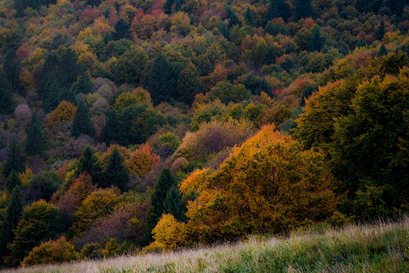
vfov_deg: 12.5
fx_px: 1250
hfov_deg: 18.6
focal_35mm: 110
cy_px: 136
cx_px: 204
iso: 1600
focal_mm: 110
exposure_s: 1/50
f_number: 14
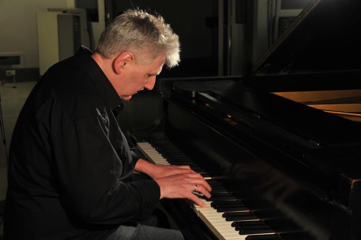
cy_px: 120
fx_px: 541
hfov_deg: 36.9
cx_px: 180
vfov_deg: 25.0
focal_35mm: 54
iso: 400
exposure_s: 1/50
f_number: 5.6
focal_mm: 36
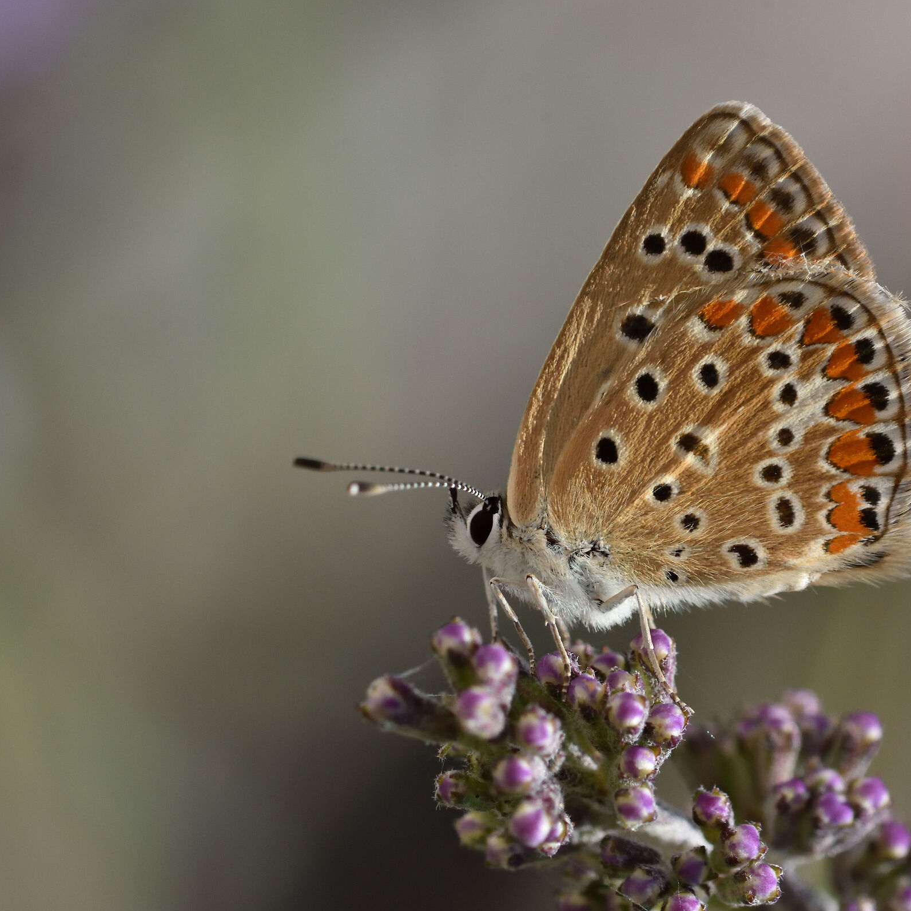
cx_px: 453
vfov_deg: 6.1
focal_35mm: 288
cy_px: 456
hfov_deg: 6.1
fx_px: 8575
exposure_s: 1/1600
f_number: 13
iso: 1100
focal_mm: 150
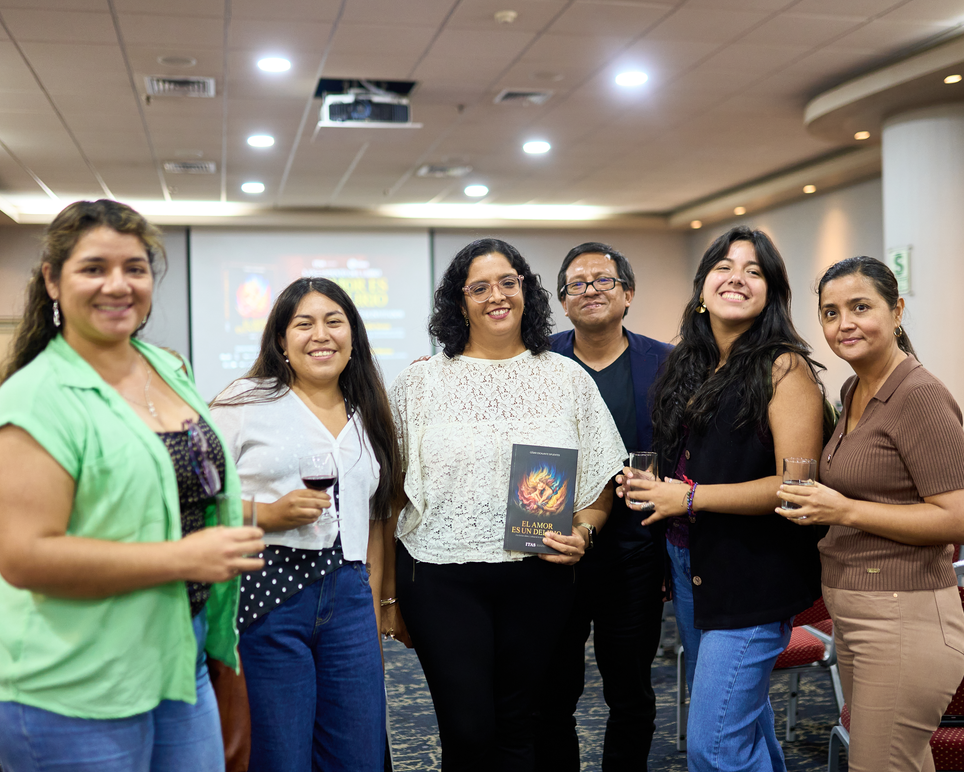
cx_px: 496
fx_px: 1141
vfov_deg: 37.3
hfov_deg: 45.8
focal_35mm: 40
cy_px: 383
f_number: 1.4
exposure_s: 1/125
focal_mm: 35
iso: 800
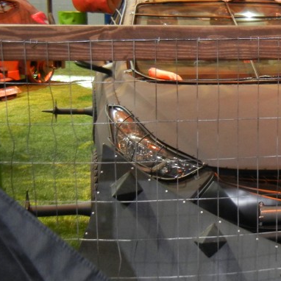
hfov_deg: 22.9
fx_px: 652
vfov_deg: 24.3
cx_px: 309
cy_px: 129
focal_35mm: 71
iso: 400
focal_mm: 5.4
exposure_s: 1/23.7
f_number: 3.5
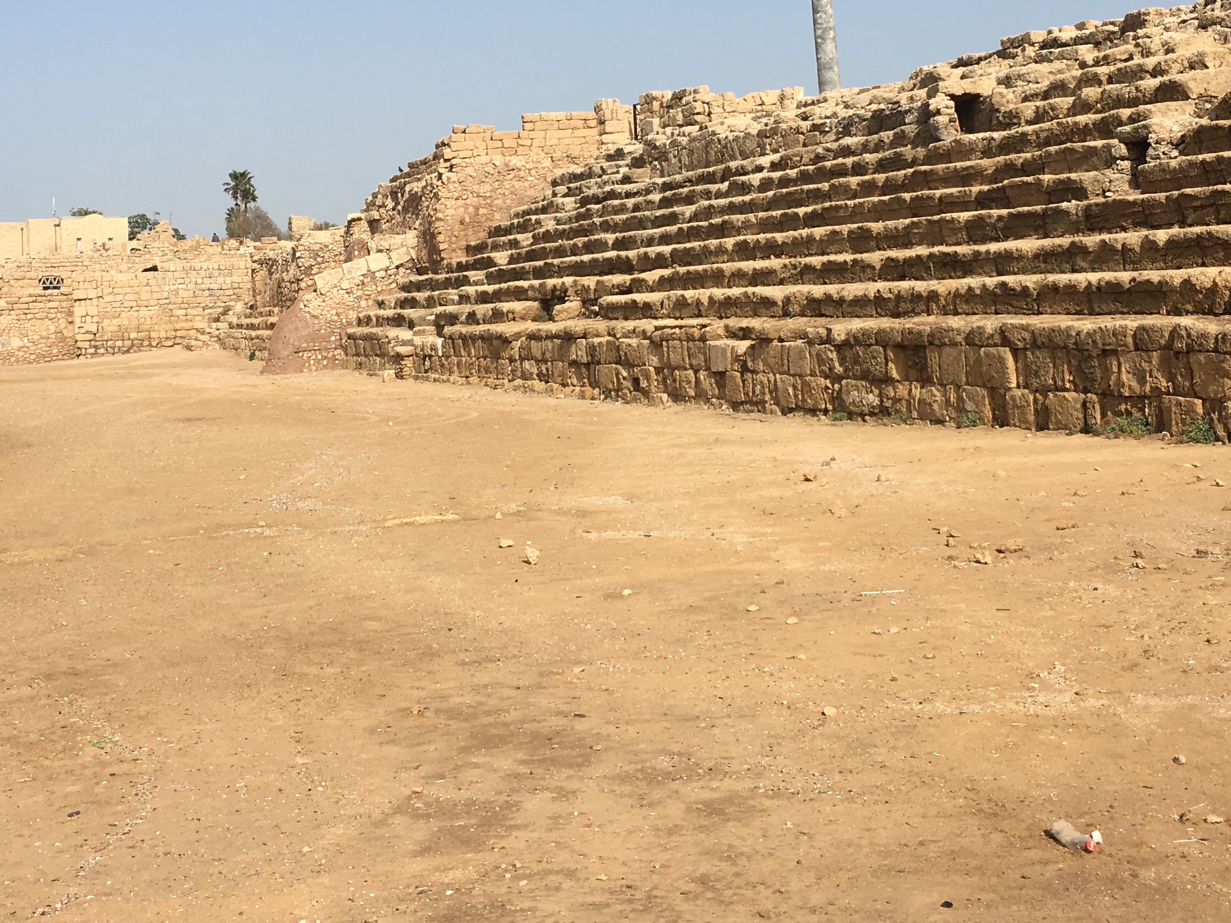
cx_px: 582
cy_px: 244
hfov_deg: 36.8
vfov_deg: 27.7
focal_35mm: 52
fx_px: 1849
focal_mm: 4.15
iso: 25
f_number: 2.2
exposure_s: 1/1972
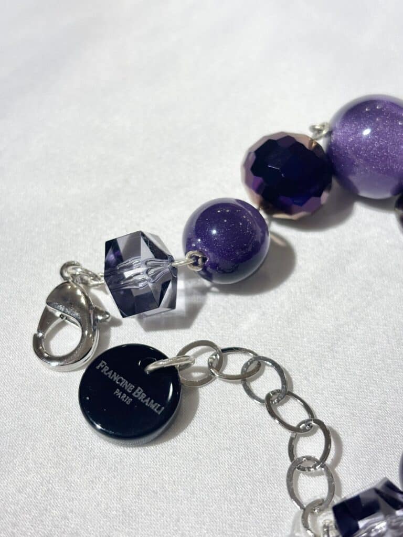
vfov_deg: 36.8
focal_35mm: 52
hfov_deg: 28.0
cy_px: 268
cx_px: 202
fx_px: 807
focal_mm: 5.96
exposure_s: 1/171
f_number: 1.6
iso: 32
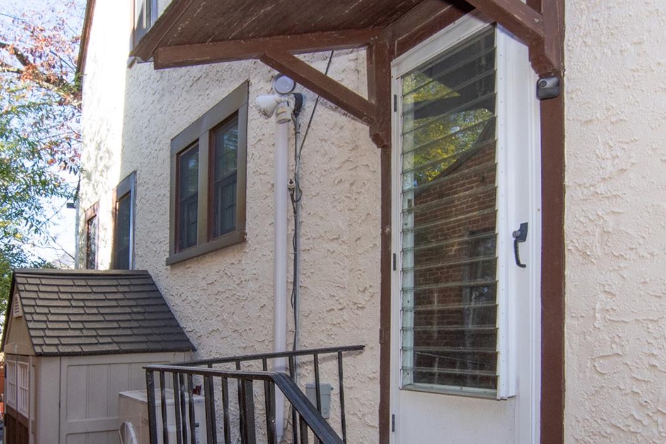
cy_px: 285
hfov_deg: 58.3
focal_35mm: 32
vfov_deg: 40.8
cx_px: 268
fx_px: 591
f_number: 11
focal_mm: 11
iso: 640
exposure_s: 1/125
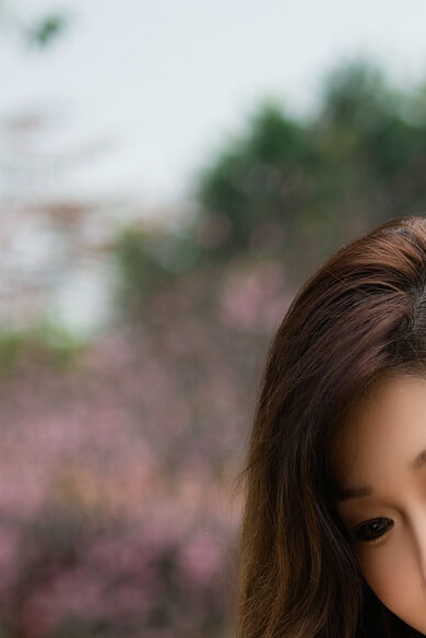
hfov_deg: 8.8
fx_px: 2730
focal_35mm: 154
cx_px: 560
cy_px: 783
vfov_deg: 13.0
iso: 100
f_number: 1.8
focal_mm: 50
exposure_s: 1/320
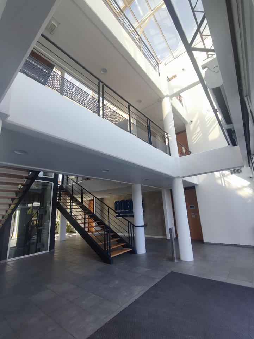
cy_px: 170
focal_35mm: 16
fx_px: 156
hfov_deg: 78.2
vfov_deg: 94.5
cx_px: 127
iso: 50
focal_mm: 1.65
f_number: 2.2
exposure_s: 1/124
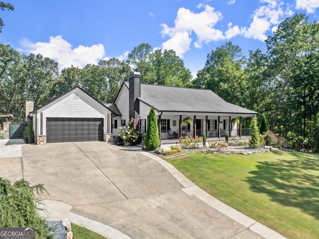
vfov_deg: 56.7
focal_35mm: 24
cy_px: 120
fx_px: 221
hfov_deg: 71.6
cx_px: 160
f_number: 2.8
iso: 110
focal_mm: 12.29
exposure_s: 1/50
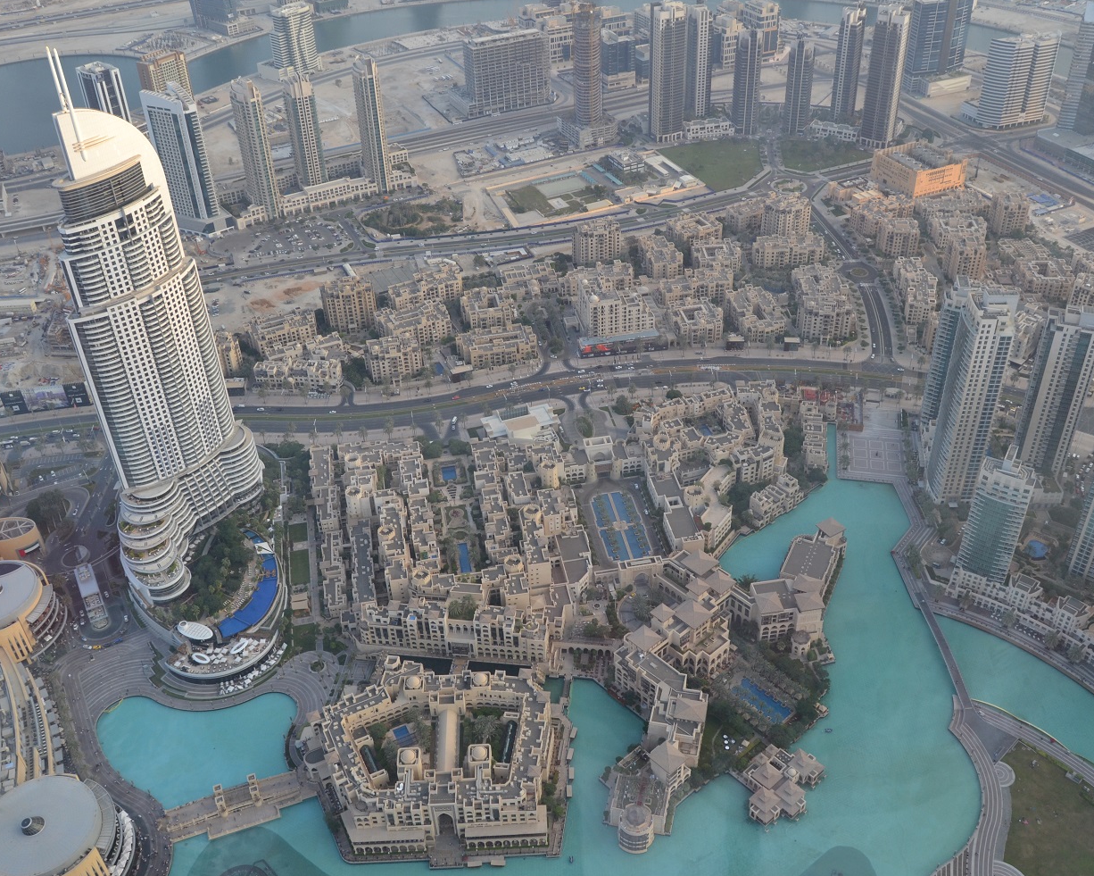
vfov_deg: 47.1
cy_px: 439
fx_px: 1004
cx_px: 563
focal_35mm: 31
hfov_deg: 57.2
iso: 400
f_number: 7.1
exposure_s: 1/200
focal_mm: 18
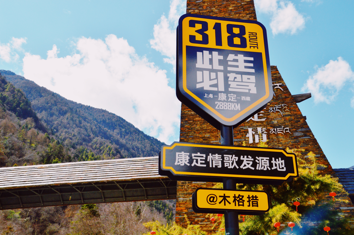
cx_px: 177
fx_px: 413
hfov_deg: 46.4
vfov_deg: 31.8
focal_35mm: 42
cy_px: 118
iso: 400
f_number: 11
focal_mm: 28
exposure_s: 1/500
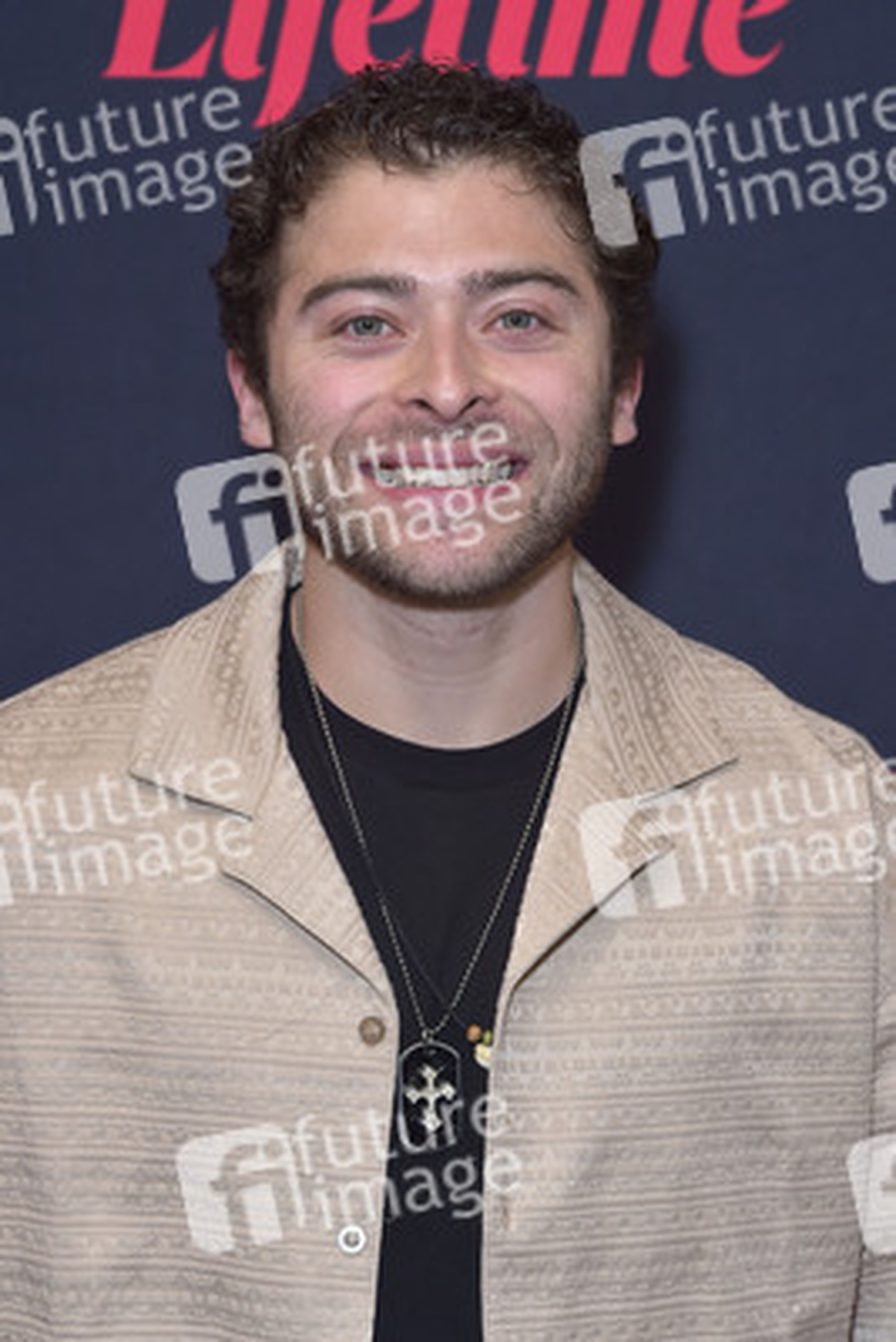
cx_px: 448
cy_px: 671
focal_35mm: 100
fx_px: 3730
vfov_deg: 20.4
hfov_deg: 13.7
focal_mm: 100
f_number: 6.3
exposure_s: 1/250
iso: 1000
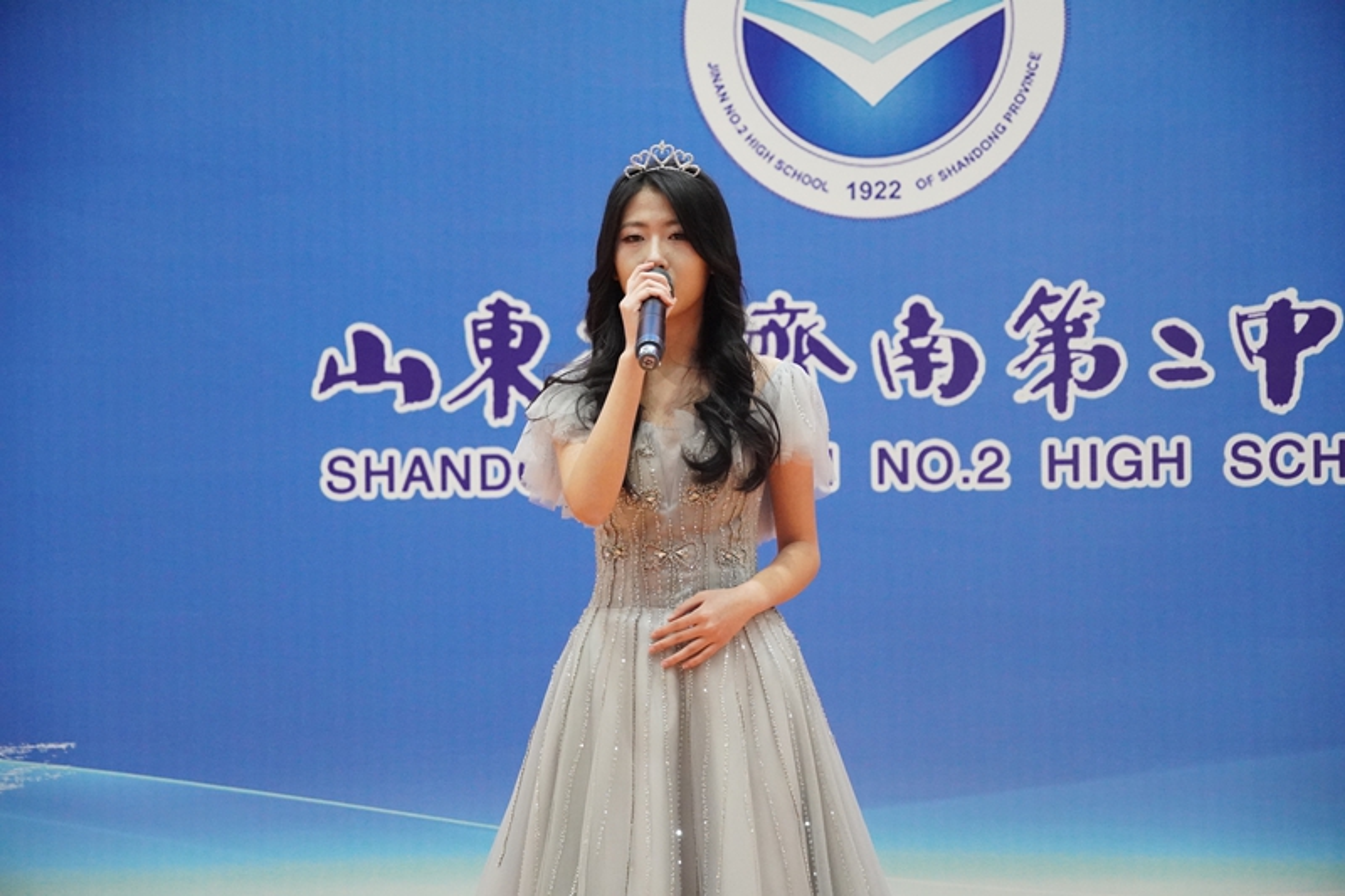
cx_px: 672
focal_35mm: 105
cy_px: 448
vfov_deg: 13.0
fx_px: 3922
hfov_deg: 19.5
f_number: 5
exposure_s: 1/125
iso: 4000
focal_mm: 70
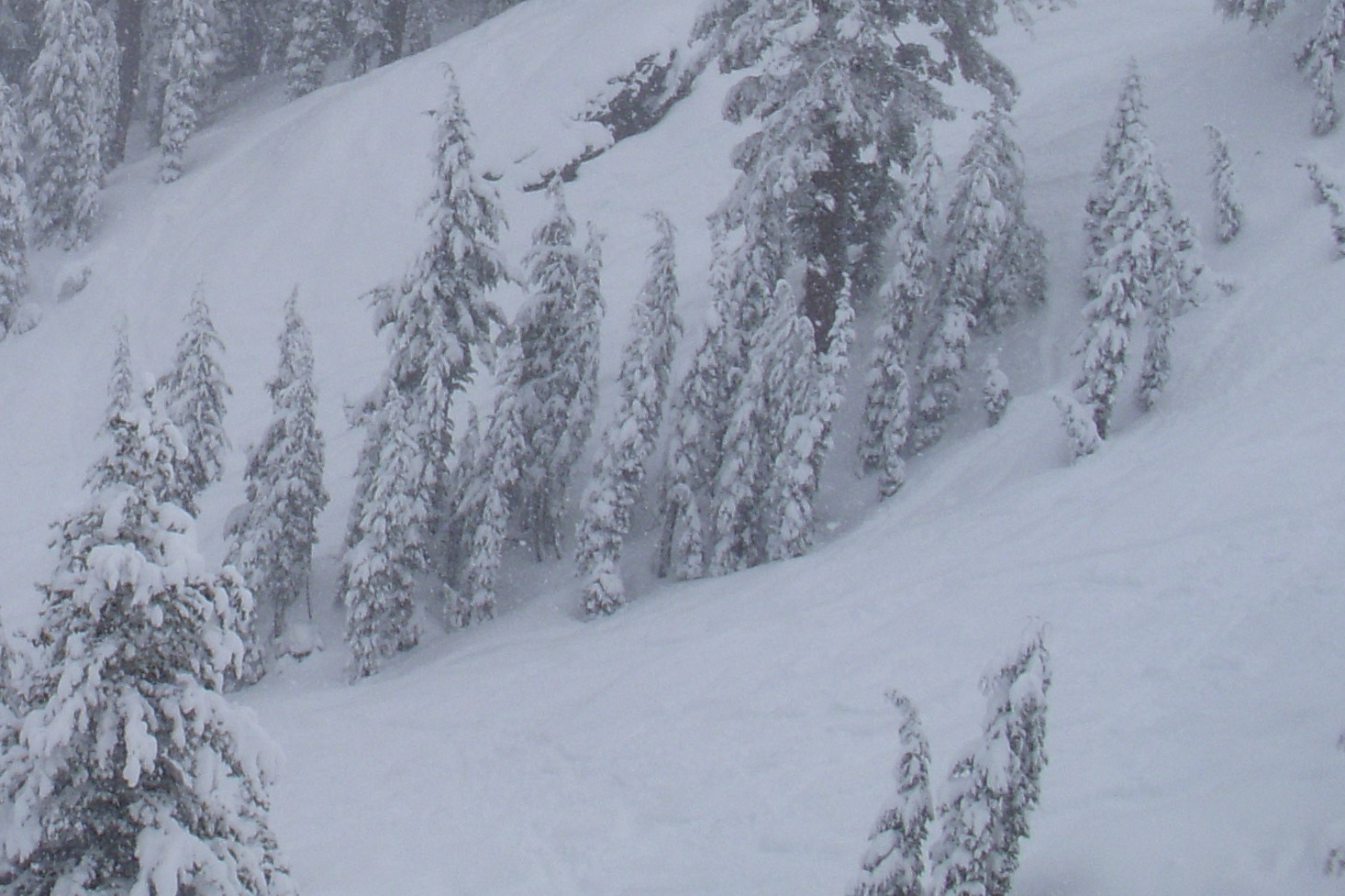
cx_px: 17
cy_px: -112
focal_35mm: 88
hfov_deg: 22.3
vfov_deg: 15.1
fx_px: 3287
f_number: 6.6
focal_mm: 6.3
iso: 100
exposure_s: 1/800
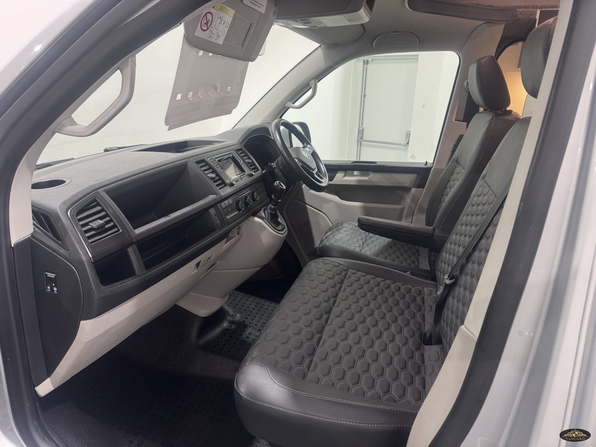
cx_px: 298
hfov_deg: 71.6
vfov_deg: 56.8
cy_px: 224
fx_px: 413
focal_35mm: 24
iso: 160
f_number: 1.78
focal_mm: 6.76
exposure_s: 1/50
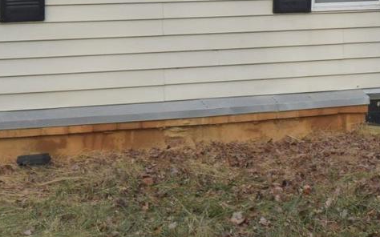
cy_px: -41
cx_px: -47
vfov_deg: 10.8
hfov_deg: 16.9
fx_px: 1232
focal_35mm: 119
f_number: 13
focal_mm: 18
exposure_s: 1/125
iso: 400
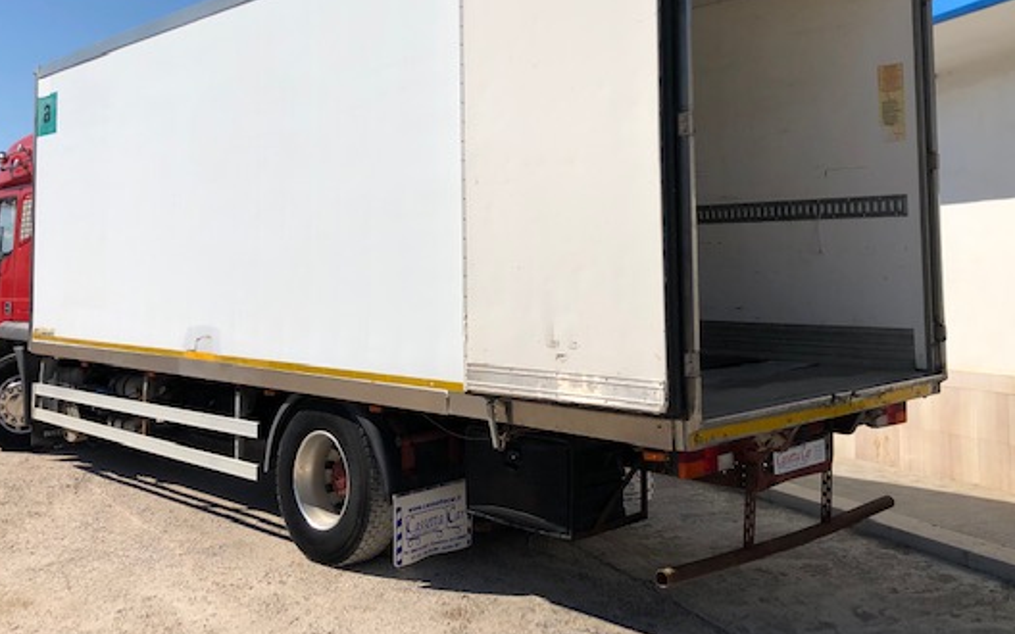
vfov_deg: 35.0
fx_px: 996
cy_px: 209
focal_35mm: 36
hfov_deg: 53.9
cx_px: 463
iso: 20
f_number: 1.8
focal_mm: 4
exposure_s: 1/4808
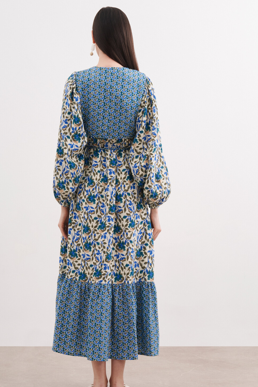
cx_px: 113
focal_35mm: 71
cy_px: 200
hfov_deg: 19.2
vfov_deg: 28.5
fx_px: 763
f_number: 11
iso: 400
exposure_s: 1/160
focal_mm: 57
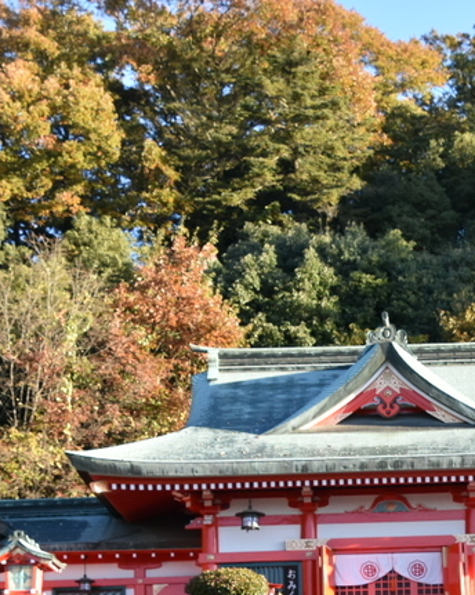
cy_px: 519
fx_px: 1795
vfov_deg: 18.6
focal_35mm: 102
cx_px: 406
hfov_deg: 14.9
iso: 400
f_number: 8
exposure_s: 1/250
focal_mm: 26
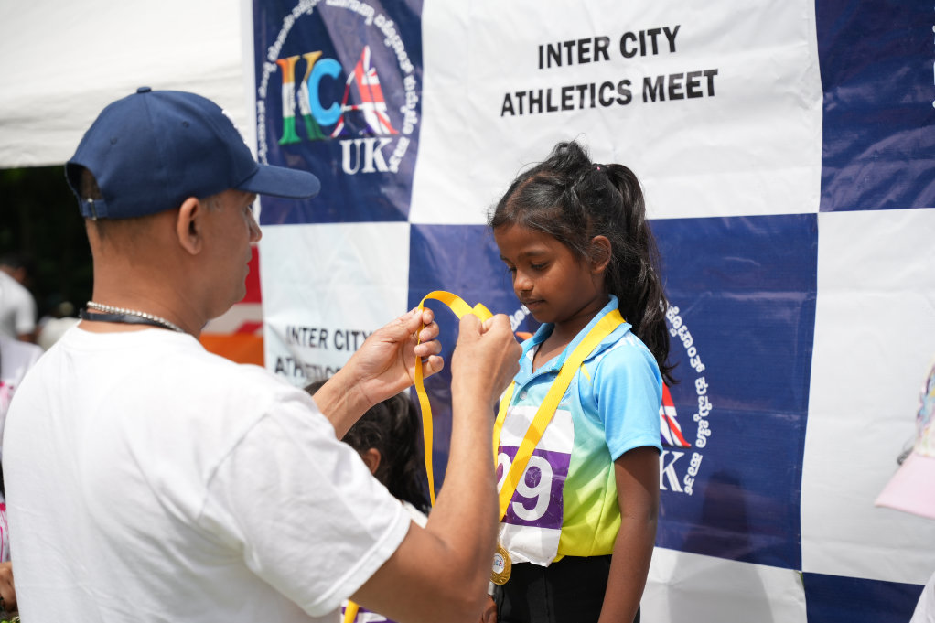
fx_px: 1566
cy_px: 312
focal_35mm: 60
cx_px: 468
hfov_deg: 33.2
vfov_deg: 22.5
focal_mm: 60.3
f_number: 2.8
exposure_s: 1/4000
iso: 250
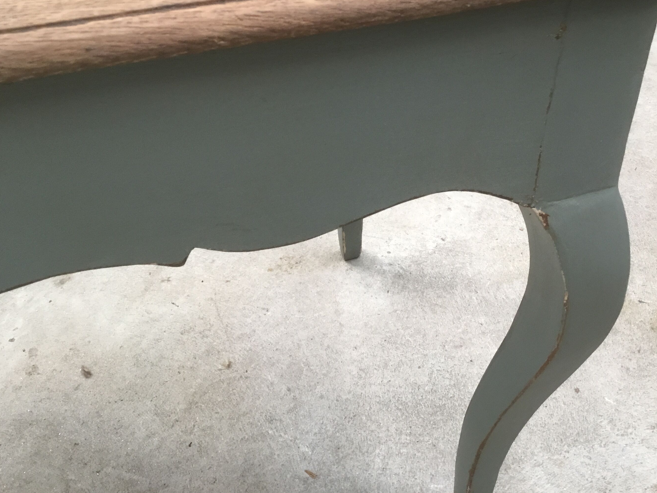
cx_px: 369
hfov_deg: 48.9
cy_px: 193
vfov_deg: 37.5
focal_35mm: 38
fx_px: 721
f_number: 2.4
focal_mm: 3.3
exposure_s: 1/33
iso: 64
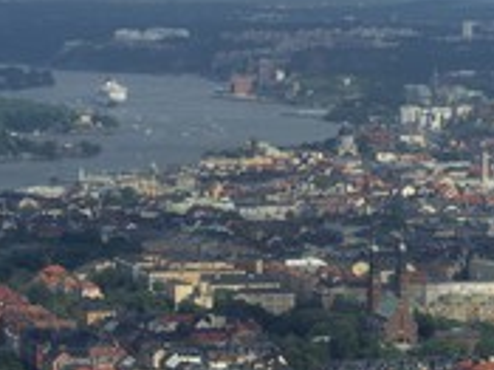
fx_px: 5048
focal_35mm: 354
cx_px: 388
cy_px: 356
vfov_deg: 4.2
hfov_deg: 5.6
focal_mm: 102
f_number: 4
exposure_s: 1/1500
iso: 100
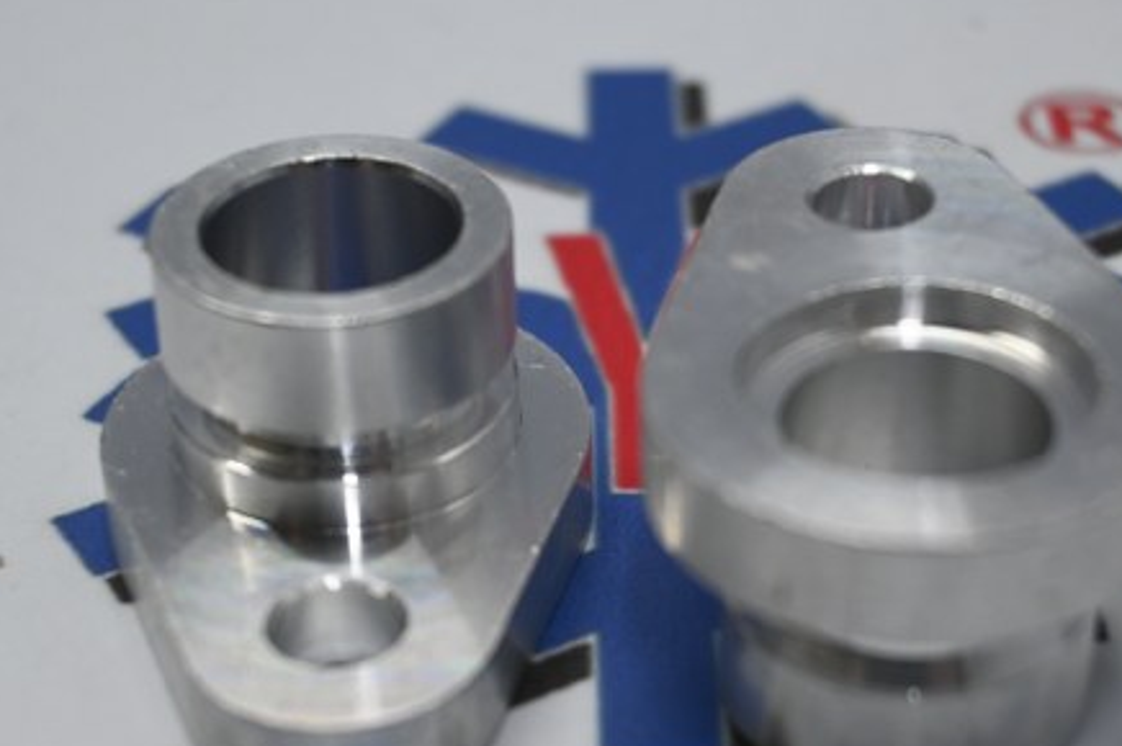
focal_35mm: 85
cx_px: 607
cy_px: 455
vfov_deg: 16.1
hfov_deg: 24.0
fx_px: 2637
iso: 560
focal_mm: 41
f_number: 5.6
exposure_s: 1/60
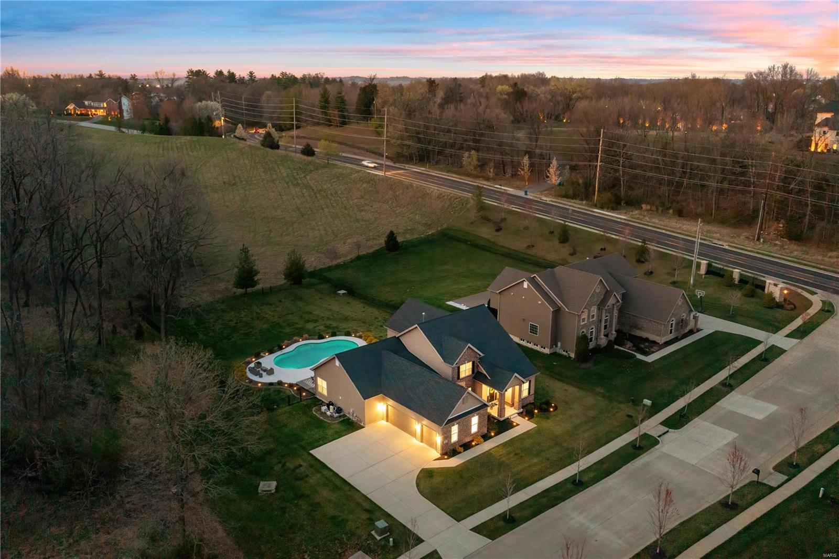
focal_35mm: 28
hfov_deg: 65.5
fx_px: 652
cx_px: 420
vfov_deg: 46.4
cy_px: 280
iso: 800
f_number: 4
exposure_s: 1/8
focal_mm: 10.26
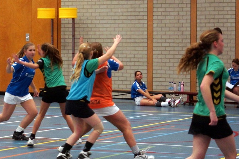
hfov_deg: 18.7
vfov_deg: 12.5
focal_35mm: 109
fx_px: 723
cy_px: 67
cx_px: 91
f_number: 2.8
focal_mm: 50
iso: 1000
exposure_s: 1/250
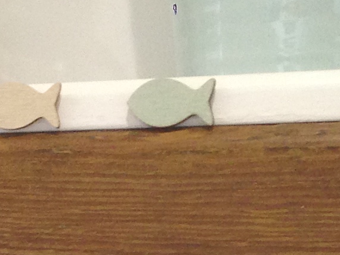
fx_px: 1856
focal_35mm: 189
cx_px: -211
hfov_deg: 10.1
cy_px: 308
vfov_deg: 7.8
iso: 100
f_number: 2.4
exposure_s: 1/20
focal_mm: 4.12
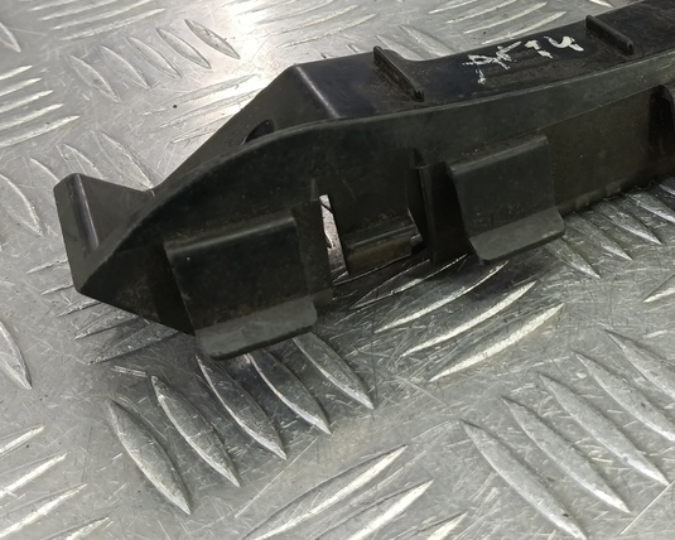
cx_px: 519
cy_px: 93
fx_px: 859
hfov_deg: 41.4
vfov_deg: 33.7
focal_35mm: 43
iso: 161
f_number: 1.6
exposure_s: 1/50
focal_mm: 4.11
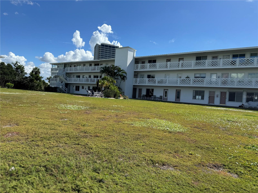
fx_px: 179
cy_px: 96
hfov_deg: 71.6
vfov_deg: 56.8
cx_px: 129
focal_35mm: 24
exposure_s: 1/5348
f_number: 1.78
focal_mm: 6.76
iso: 80
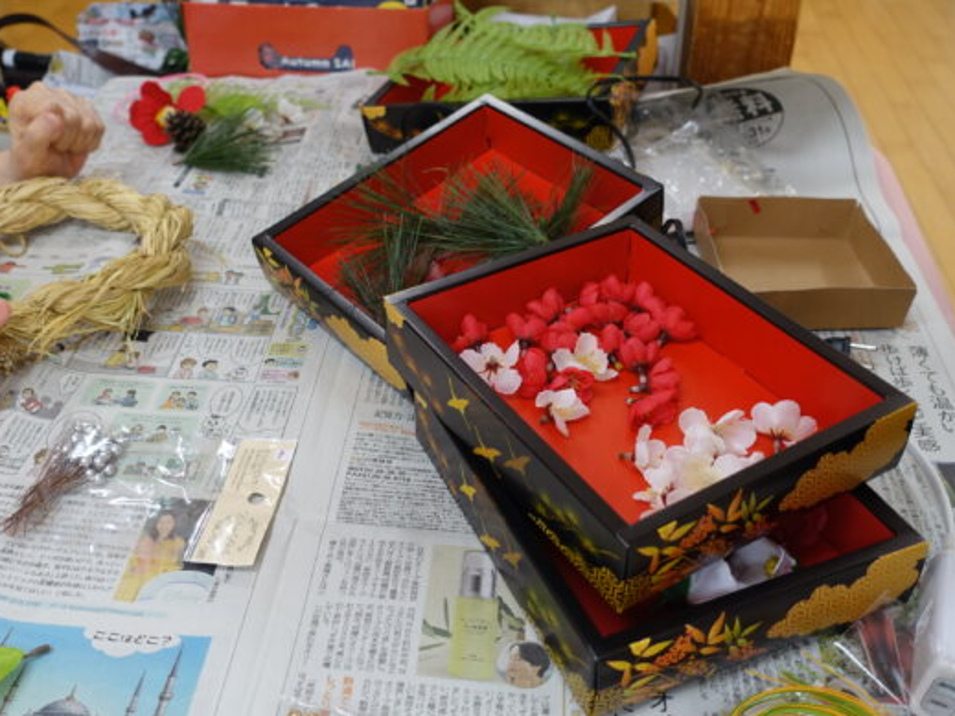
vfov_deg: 35.9
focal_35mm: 40
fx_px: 1103
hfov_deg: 46.7
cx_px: 410
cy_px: 353
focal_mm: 13.34
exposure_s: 1/80
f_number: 2.8
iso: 320
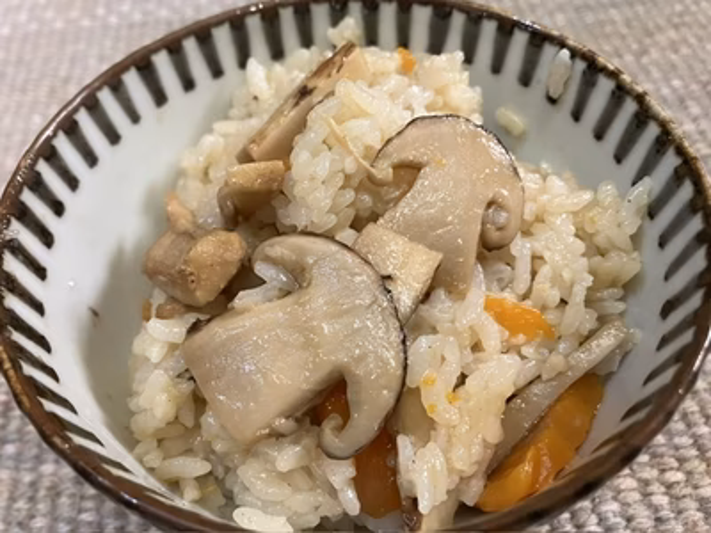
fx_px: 575
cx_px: 356
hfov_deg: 63.4
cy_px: 266
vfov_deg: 49.7
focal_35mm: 28
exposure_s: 1/60
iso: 320
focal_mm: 3.99
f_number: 1.8
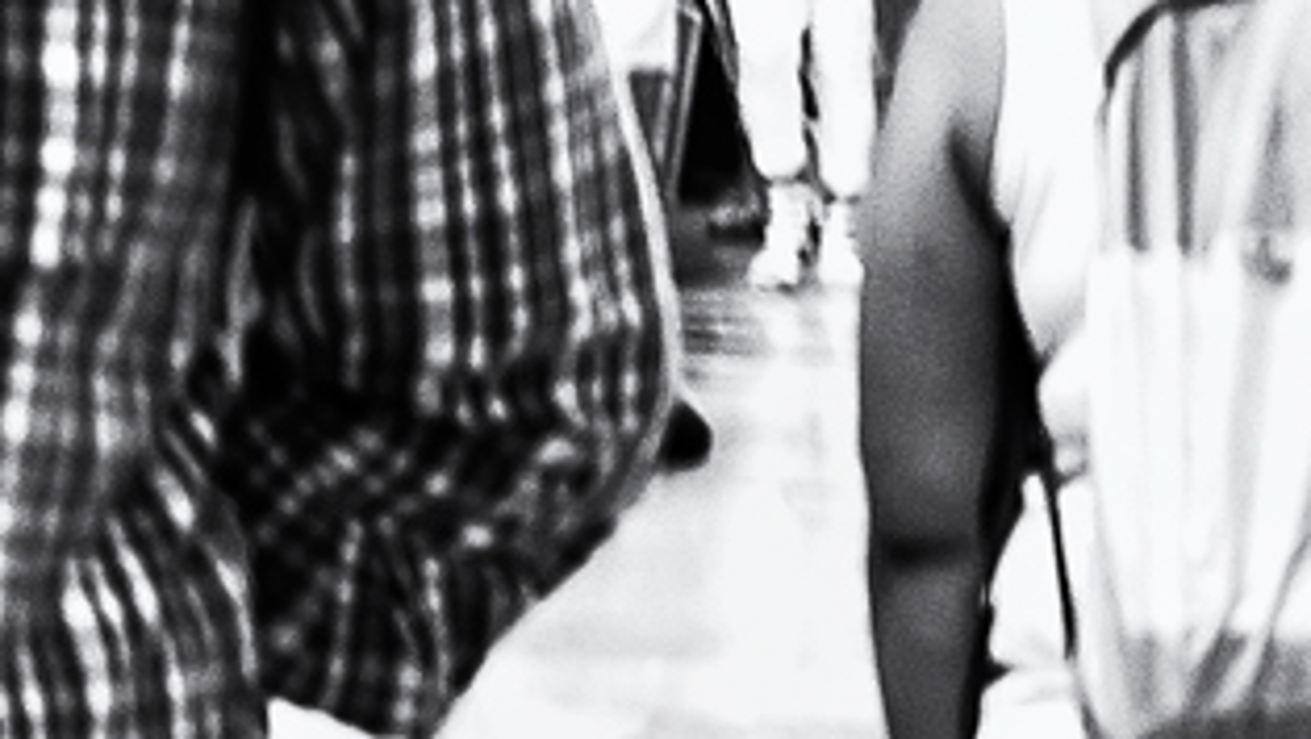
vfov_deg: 5.8
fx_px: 6956
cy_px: -1071
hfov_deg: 9.9
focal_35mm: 200
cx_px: -1374
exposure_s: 1/125
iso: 280
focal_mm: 30
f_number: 11
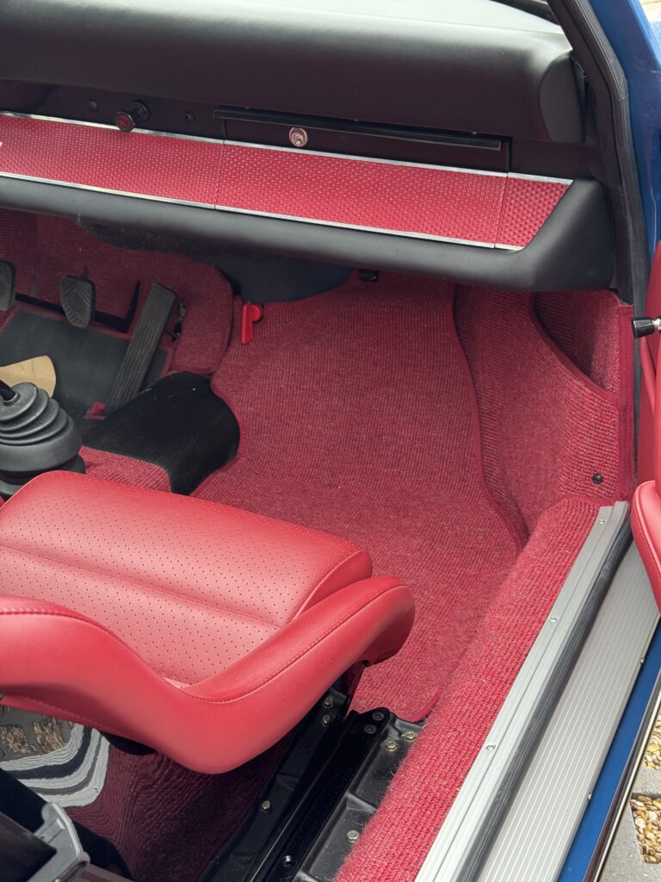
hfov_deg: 30.3
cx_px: 330
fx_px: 1222
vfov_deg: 39.7
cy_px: 441
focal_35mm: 48
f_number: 1.78
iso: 100
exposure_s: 1/95
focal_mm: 6.76
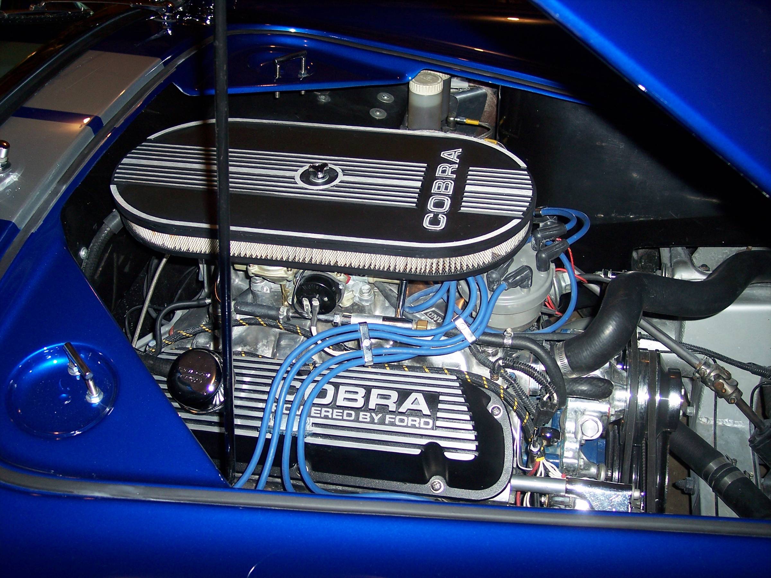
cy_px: 289
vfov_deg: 36.8
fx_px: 869
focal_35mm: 39
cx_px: 386
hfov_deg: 47.9
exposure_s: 1/60
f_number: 2.8
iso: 100
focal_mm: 8
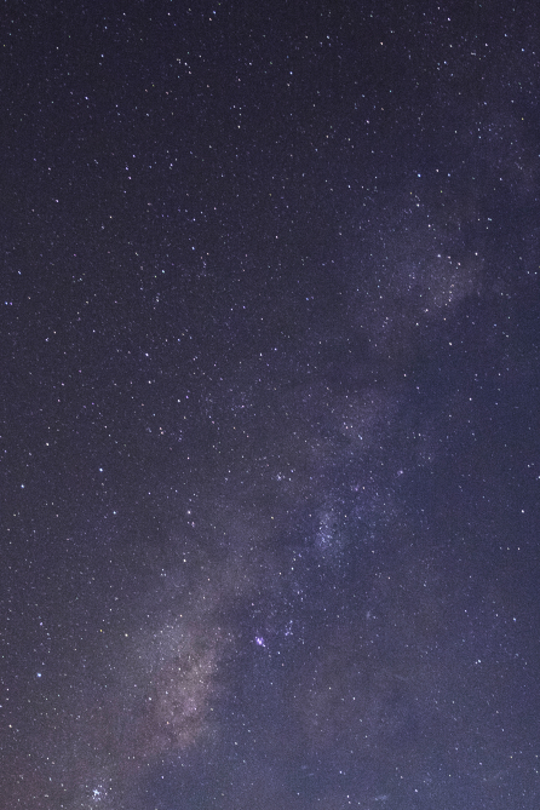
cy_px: 456
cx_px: 269
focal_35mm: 49
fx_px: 1102
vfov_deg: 40.3
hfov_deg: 27.5
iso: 6400
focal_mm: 21.4
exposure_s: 20
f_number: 4
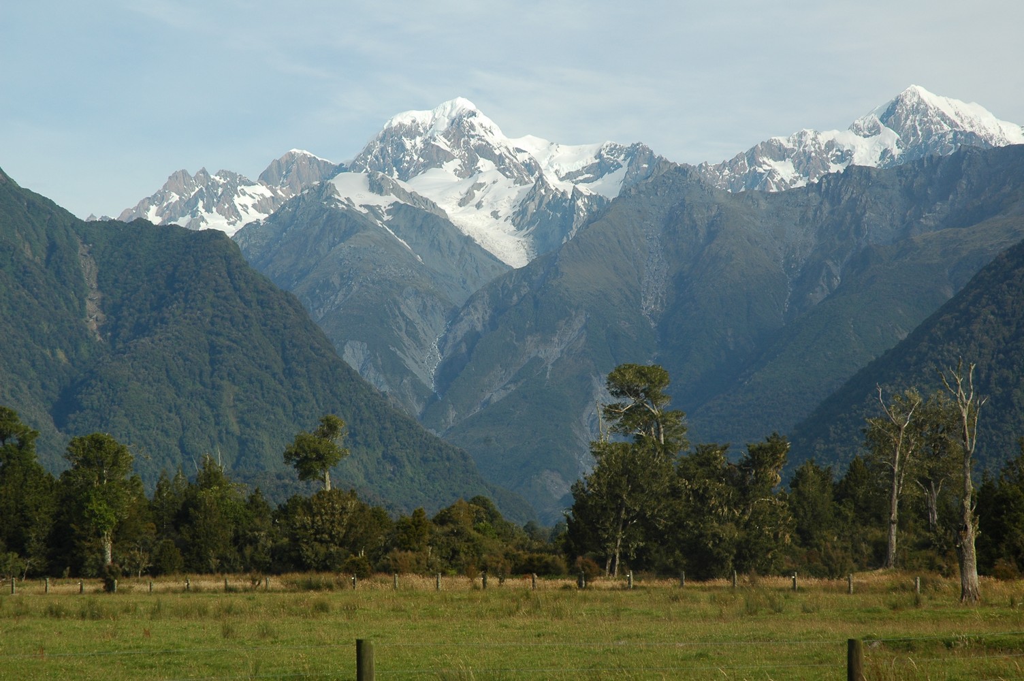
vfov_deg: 13.0
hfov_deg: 19.5
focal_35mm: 105
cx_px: 512
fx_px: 2984
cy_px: 340
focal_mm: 70
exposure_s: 1/200
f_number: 10
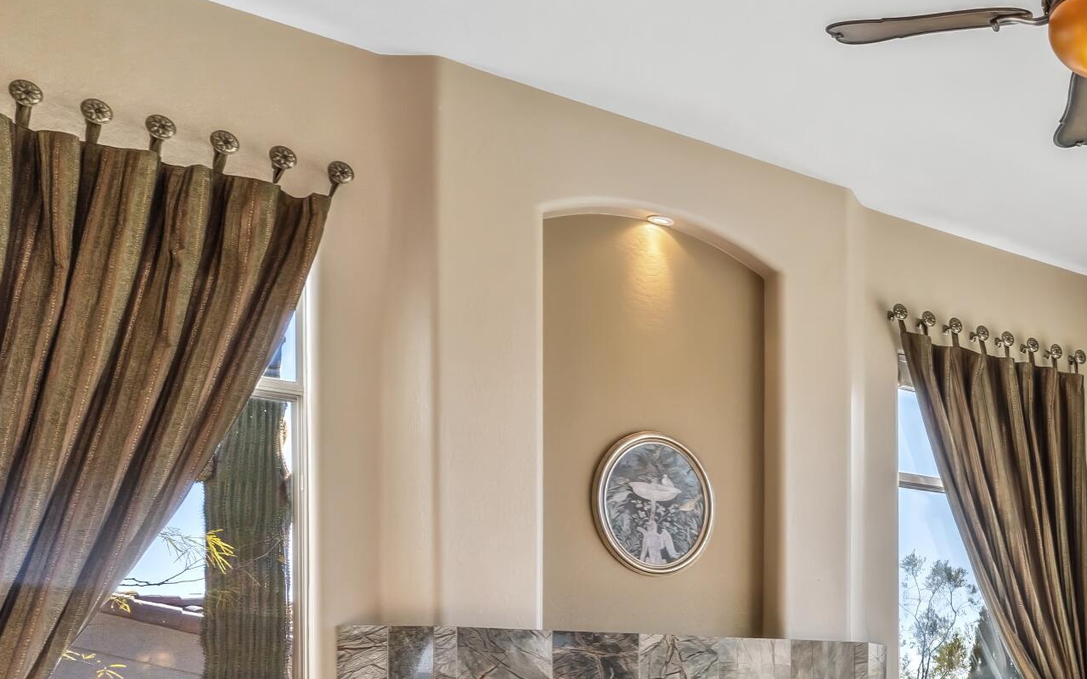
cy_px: 682
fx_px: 1274
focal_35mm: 43
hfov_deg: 37.1
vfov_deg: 28.0
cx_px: 1254
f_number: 9
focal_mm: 18
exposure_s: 1/400
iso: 800
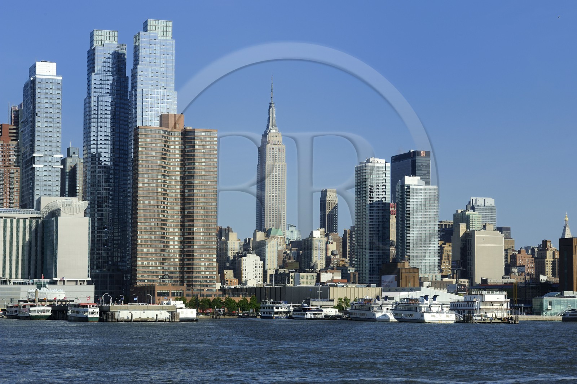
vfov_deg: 14.4
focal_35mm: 95
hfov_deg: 21.5
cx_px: 288
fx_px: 1521
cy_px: 192
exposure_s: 1/400
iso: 200
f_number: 10
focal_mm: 95
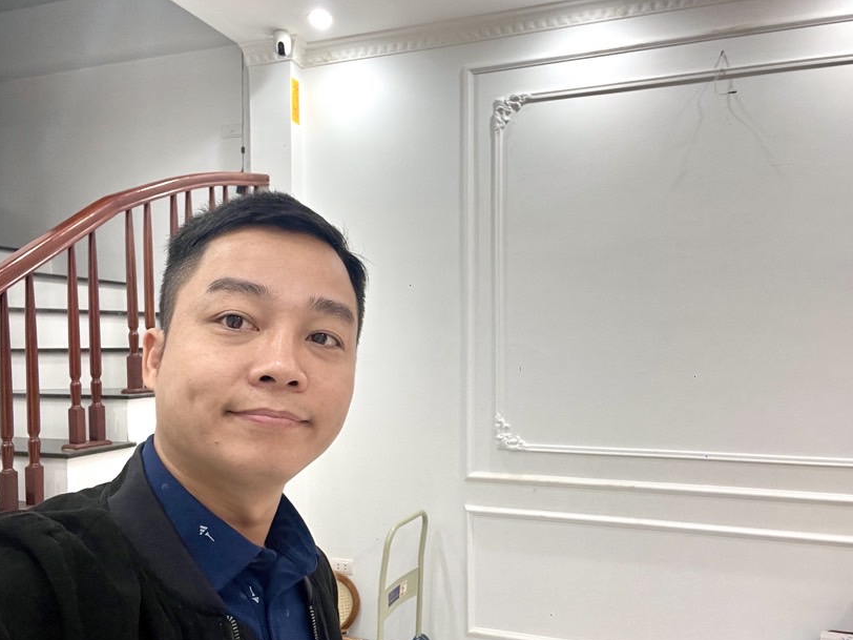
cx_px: 450
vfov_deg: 48.1
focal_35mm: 29
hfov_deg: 61.6
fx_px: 715
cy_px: 360
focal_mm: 2.71
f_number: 2.2
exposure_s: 1/50
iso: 100
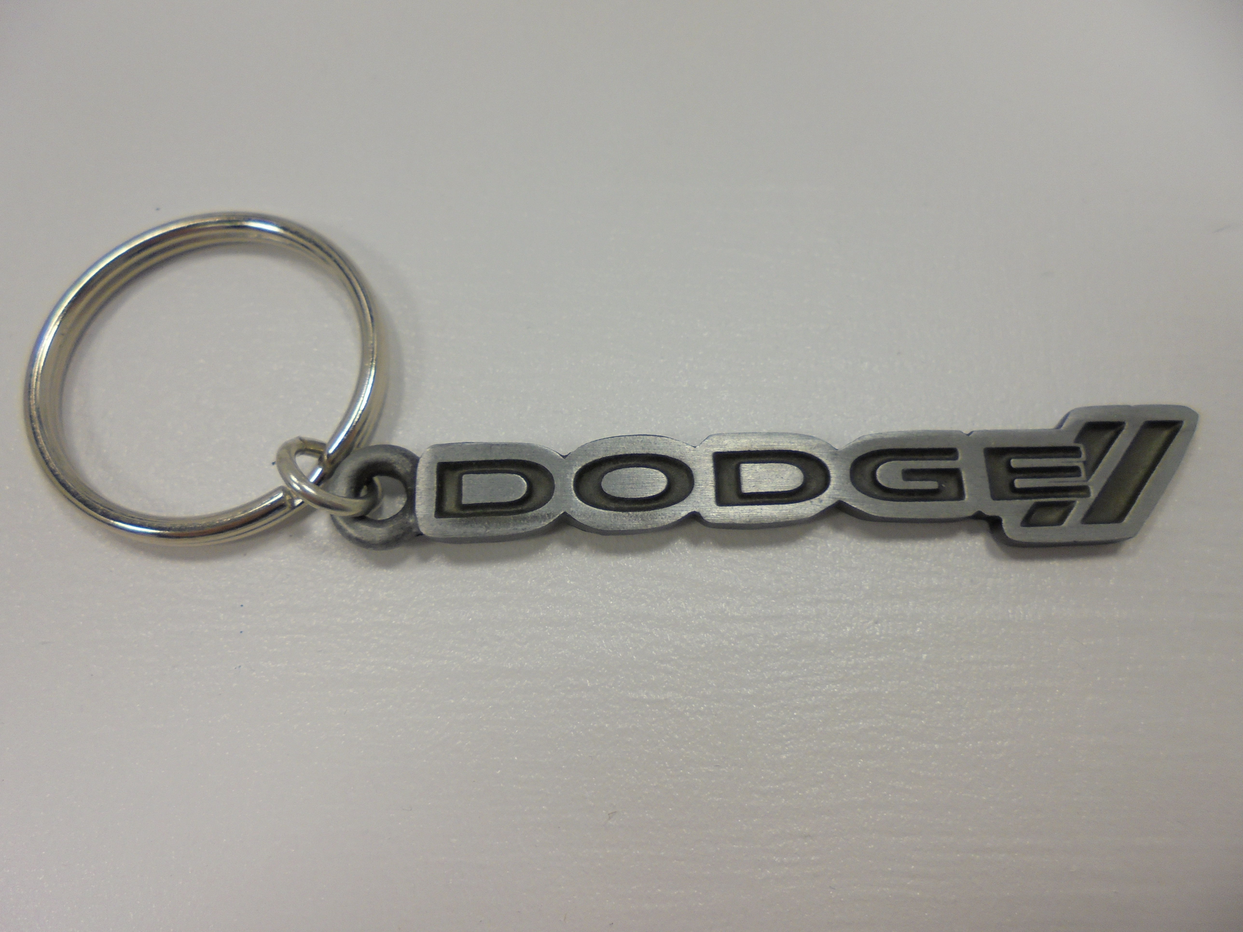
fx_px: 934
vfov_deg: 53.1
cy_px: 466
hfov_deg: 67.3
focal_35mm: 26
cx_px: 622
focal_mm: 4.6
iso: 100
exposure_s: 1/200
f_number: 3.5
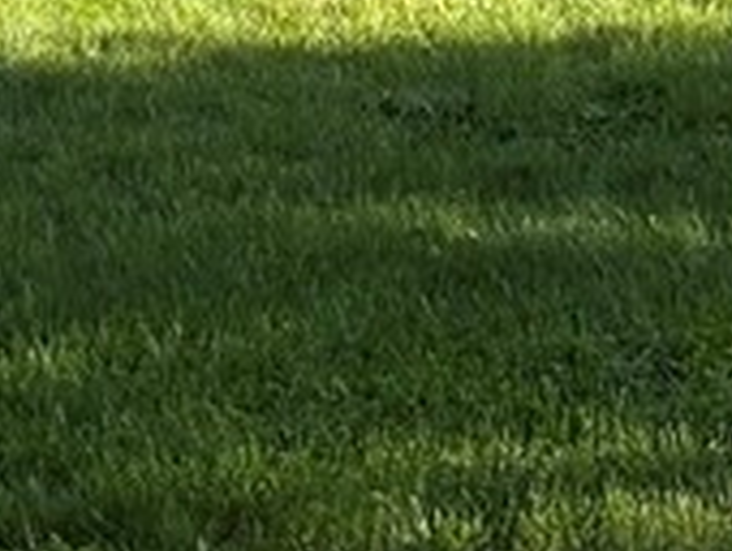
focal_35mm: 313
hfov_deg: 6.3
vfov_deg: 4.6
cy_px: -1025
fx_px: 6628
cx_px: 39
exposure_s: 1/1117
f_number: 1.6
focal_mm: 5.96
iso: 40
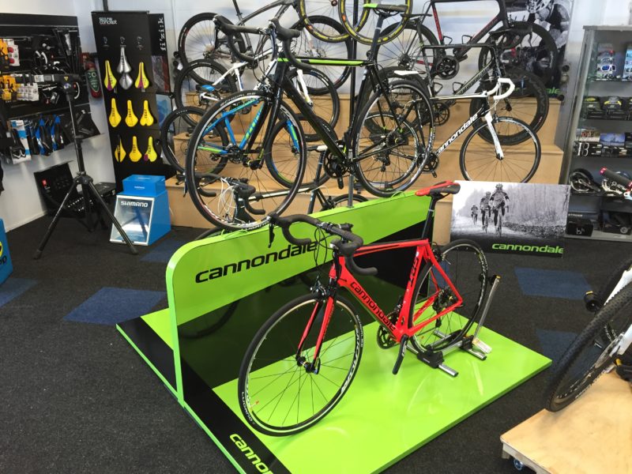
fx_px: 529
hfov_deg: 61.7
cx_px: 316
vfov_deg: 48.2
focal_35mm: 29
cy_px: 237
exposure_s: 1/30
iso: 50
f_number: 2.2
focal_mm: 4.15
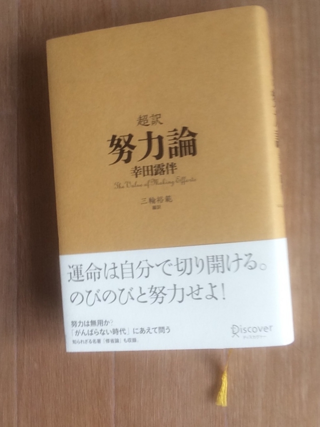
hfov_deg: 45.4
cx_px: 160
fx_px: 382
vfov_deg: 58.4
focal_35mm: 31
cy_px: 214
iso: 50
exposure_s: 1/40
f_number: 2.4
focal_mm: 2.15
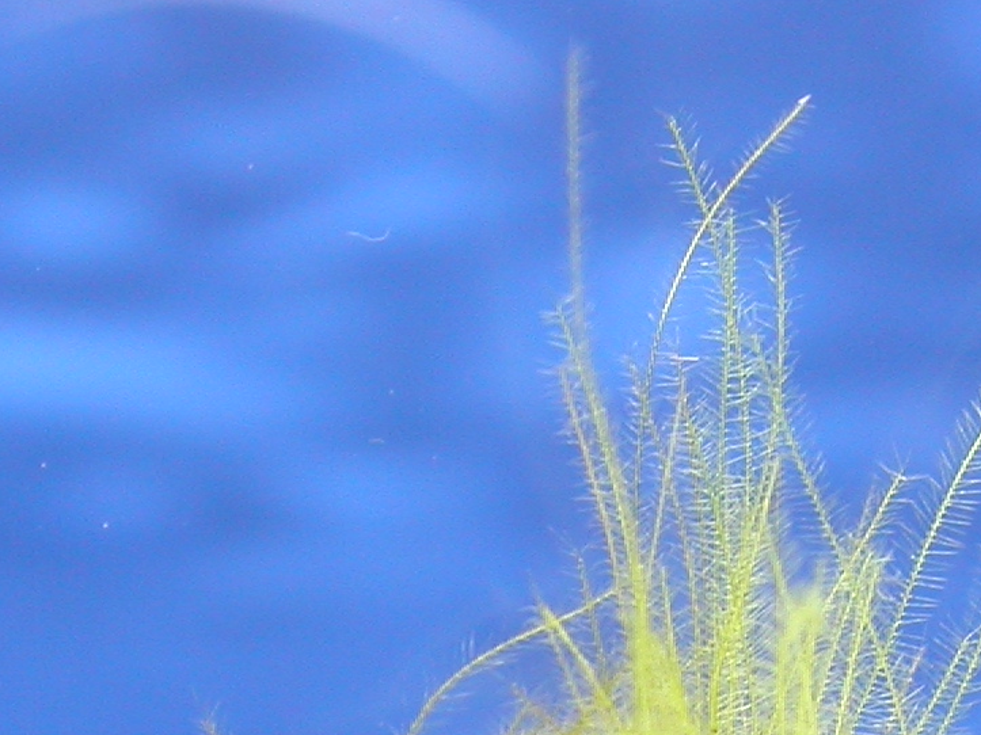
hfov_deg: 6.9
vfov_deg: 5.1
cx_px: 521
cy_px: 731
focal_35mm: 289
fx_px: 8189
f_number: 6.1
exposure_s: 1/51.9
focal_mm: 19.1
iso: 100
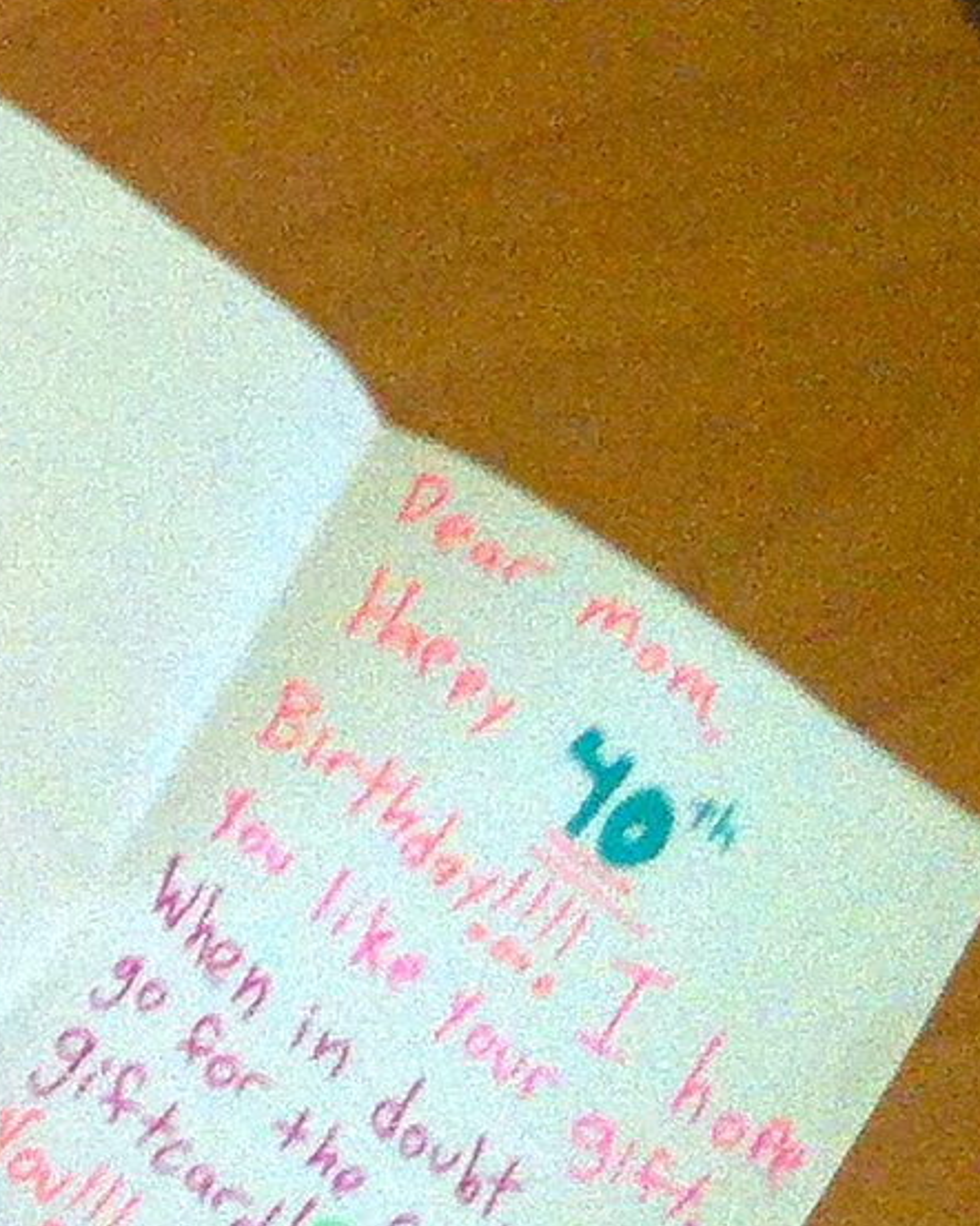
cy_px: 481
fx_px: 5804
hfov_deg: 8.3
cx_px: -1878
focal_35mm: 160
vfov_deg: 12.1
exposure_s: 1/15
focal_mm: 3.85
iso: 160
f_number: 2.8
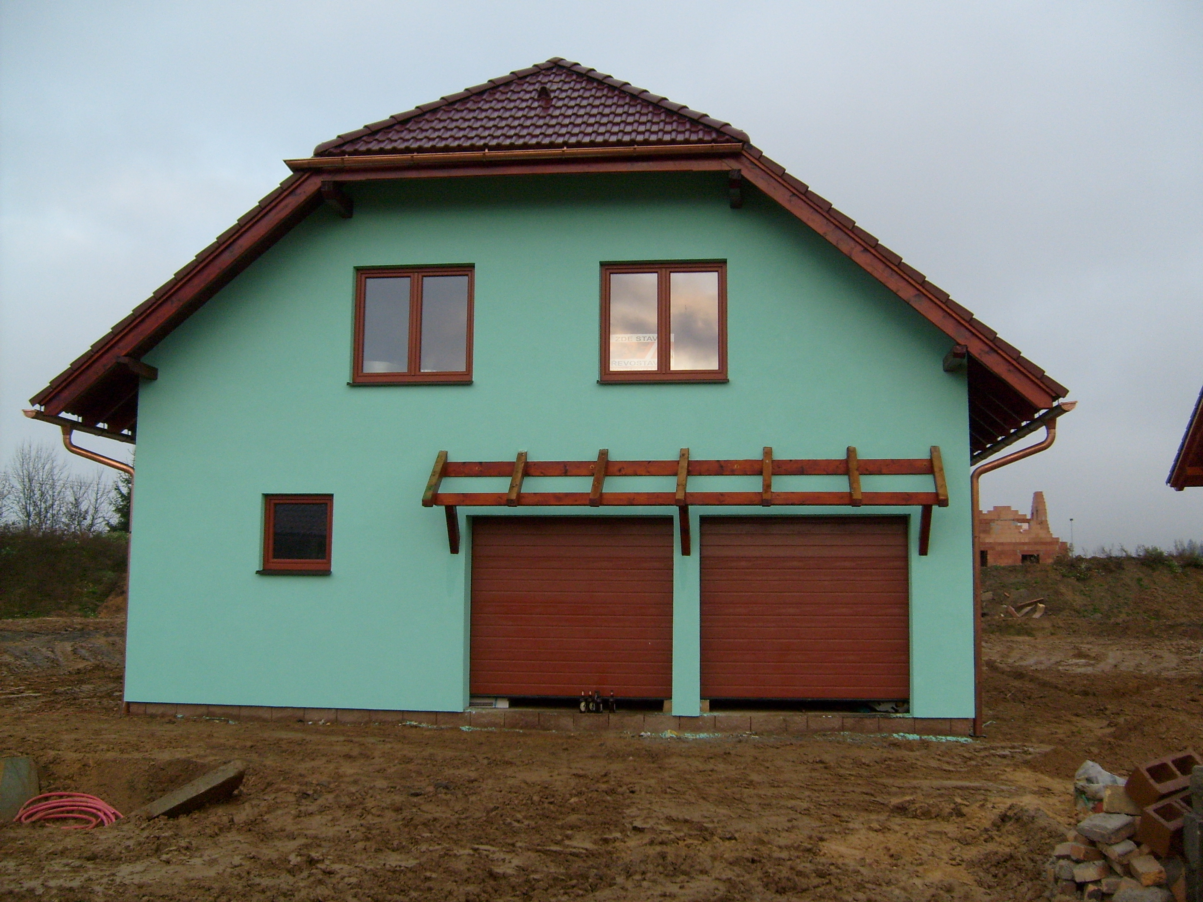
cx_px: 602
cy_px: 451
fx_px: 1216
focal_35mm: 35
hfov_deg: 52.6
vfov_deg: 40.7
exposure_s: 1/180
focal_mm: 5.8
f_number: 2.8
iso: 80
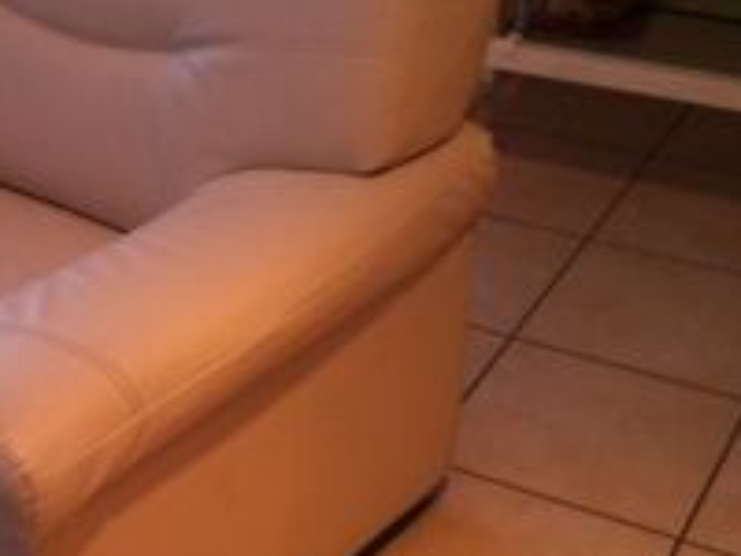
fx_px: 1798
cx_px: 107
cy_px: 269
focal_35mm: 84
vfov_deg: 17.6
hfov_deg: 22.8
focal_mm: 3.85
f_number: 2.8
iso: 125
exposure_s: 1/15
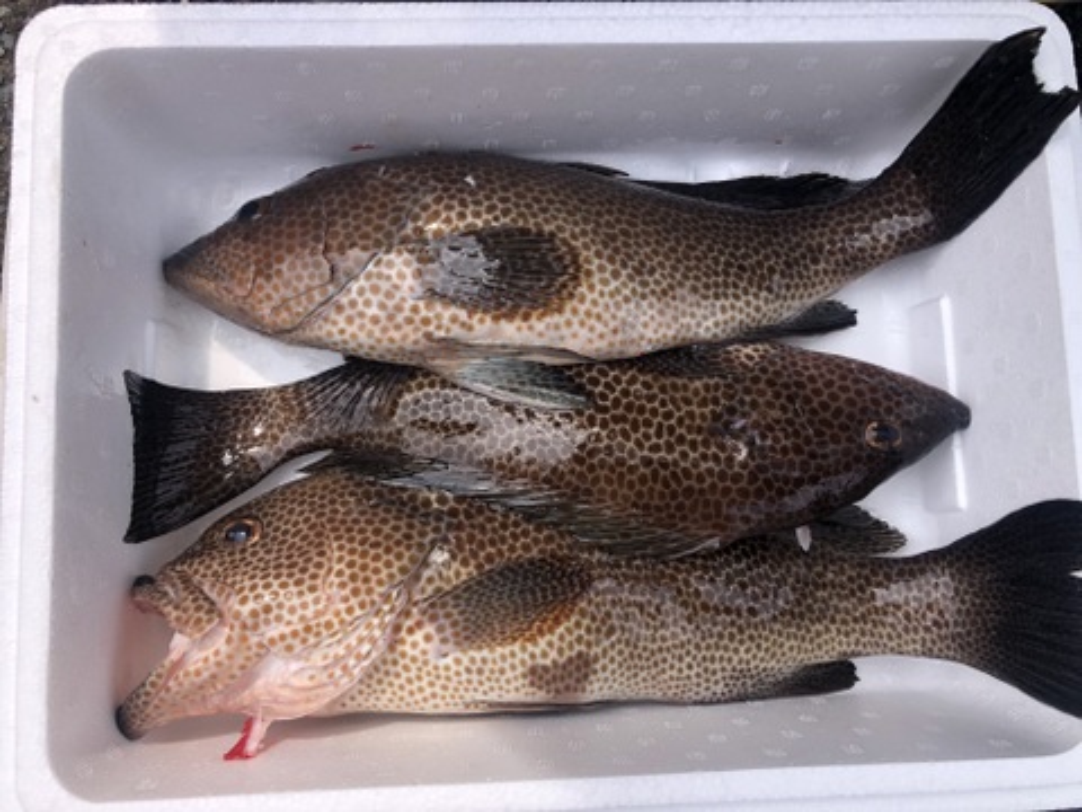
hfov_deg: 63.4
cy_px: 406
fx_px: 875
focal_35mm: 28
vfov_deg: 49.7
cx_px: 541
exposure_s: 1/640
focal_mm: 3.99
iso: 20
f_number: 1.8
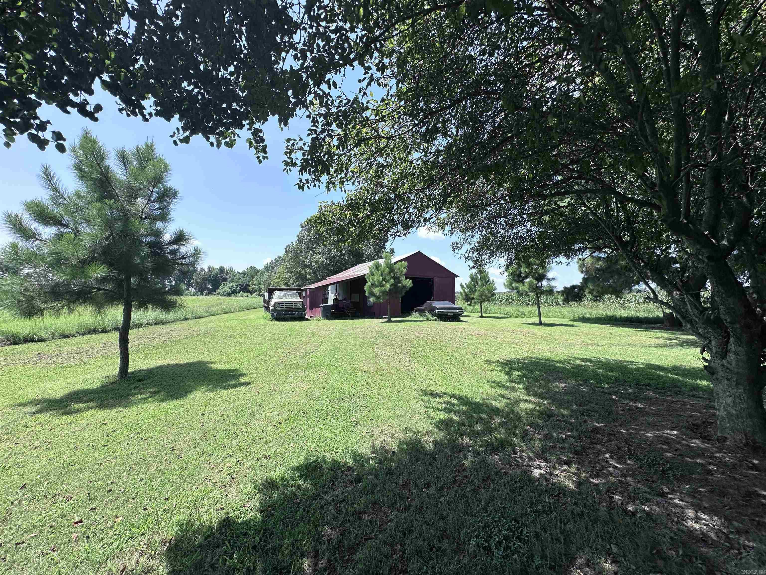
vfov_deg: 85.7
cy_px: 288
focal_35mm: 14
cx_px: 383
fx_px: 310
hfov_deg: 102.1
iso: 40
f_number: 2.2
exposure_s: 1/1171
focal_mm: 2.22
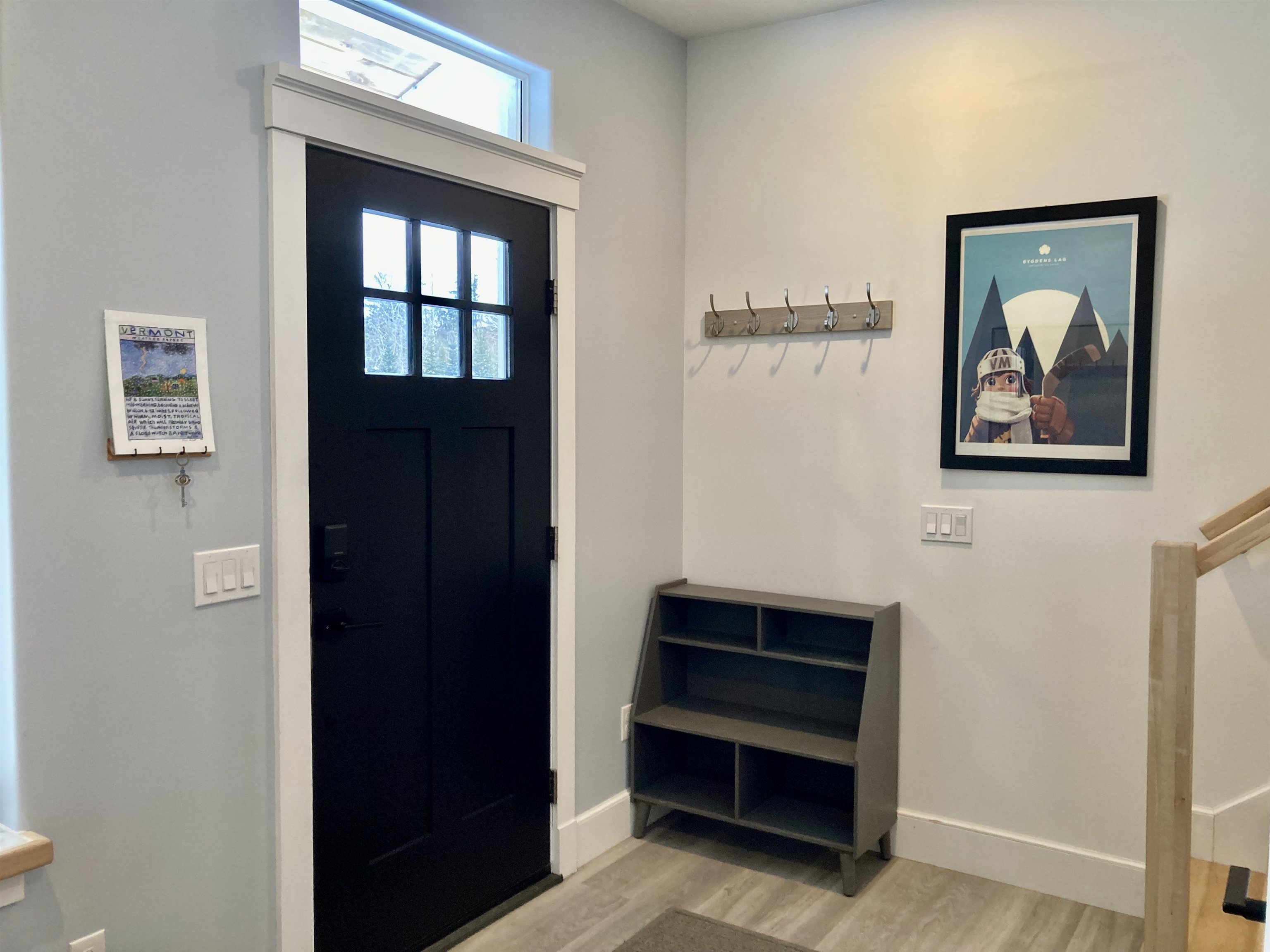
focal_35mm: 28
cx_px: 635
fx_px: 1027
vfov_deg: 49.7
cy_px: 476
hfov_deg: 63.4
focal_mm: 3.99
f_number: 1.8
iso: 125
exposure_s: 1/60
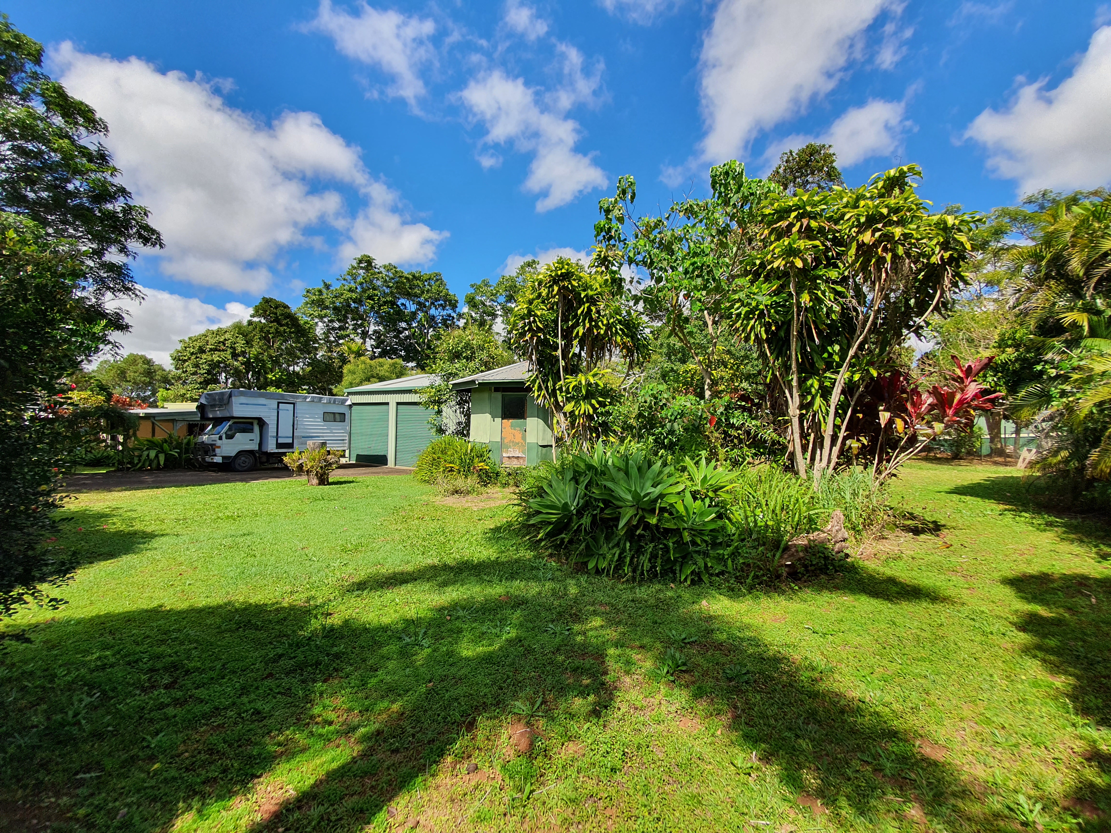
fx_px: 417
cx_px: 556
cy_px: 416
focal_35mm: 13
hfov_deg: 106.2
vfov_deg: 89.9
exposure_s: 1/724
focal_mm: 1.8
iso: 50
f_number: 2.2
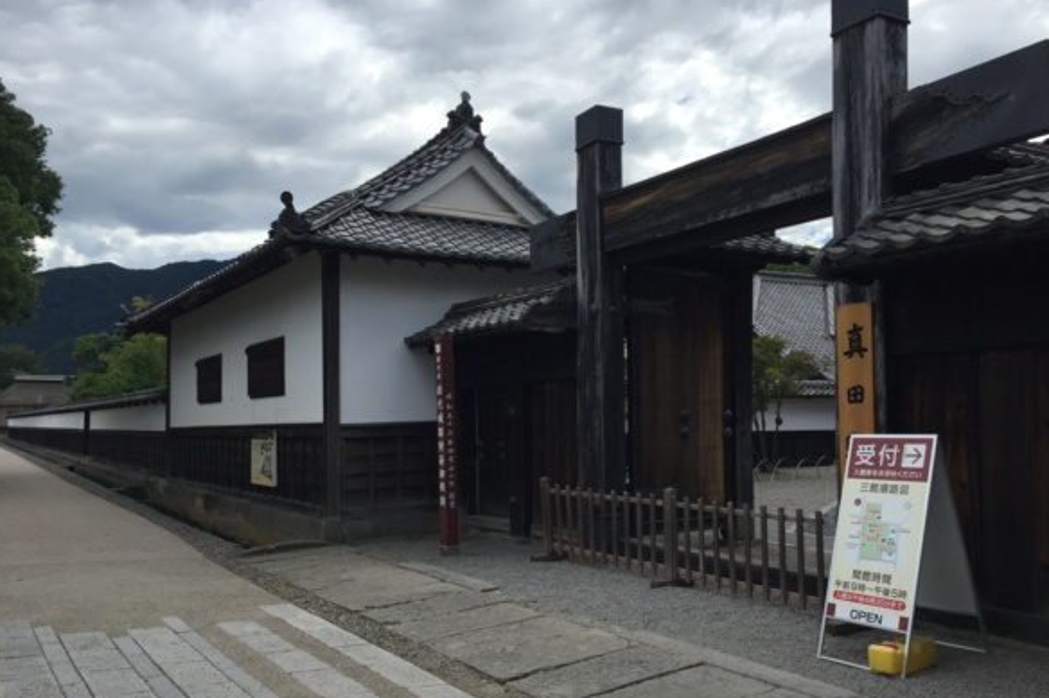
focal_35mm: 31
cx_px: 530
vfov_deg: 42.3
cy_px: 382
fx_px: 903
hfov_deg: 60.3
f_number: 2.2
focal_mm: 4.15
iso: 32
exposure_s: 1/2475
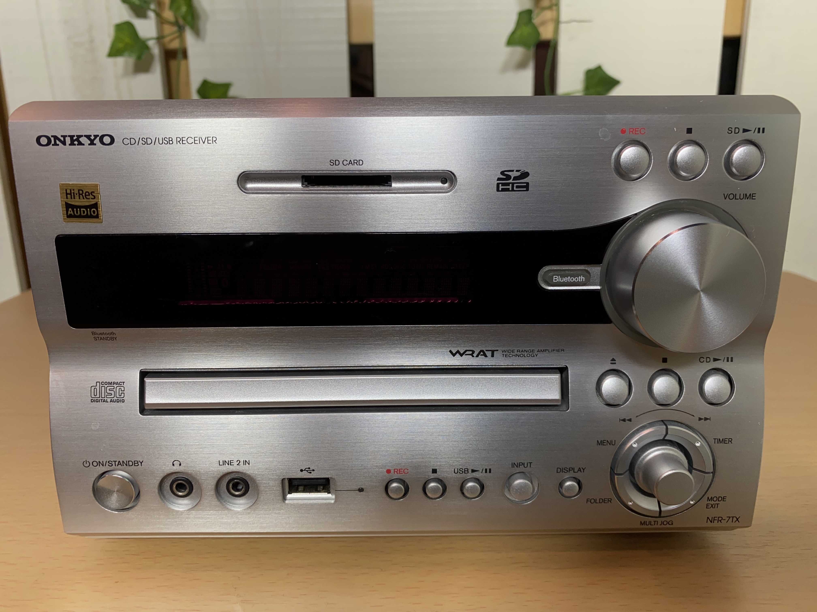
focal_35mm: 26
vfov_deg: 53.1
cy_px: 306
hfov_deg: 67.3
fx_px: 614
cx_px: 408
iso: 32
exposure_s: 1/268
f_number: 1.8
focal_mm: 4.25
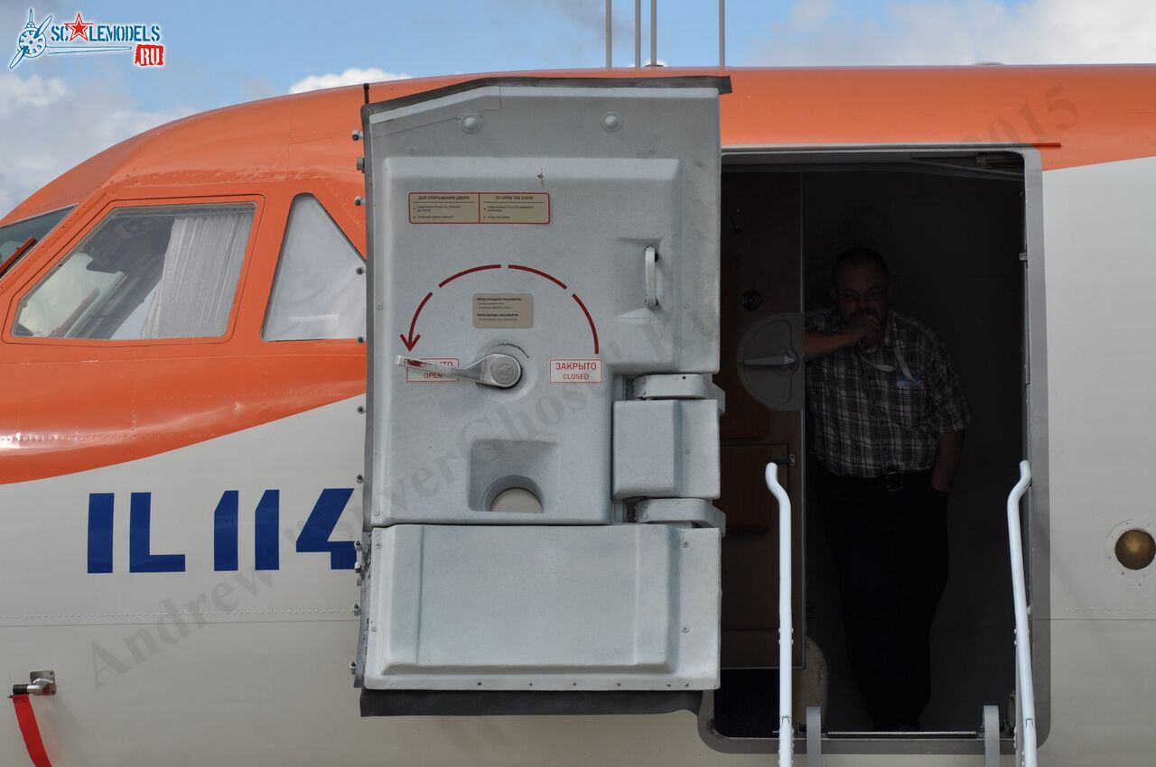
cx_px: 578
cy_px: 384
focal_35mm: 165
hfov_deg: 12.5
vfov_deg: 8.3
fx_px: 5292
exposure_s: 1/500
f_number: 8
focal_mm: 110
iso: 200
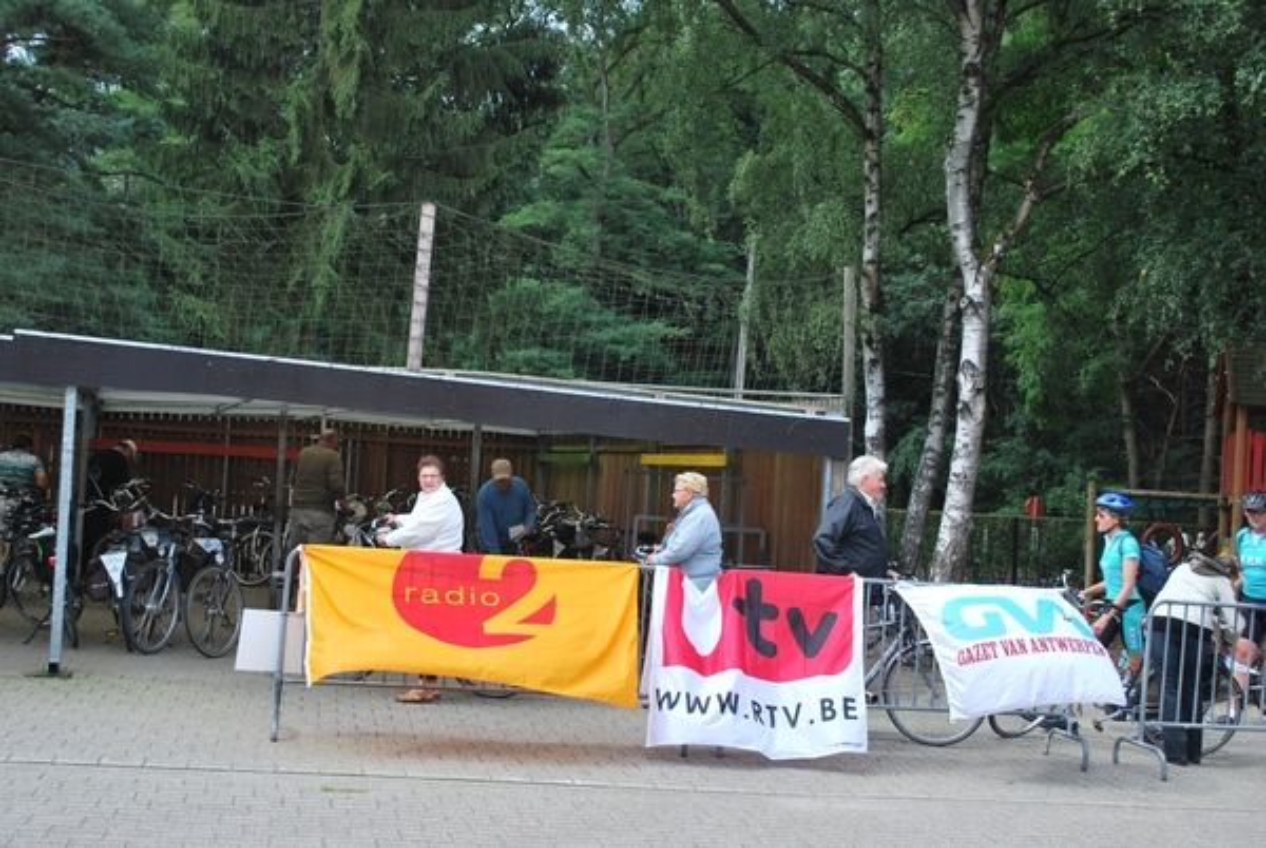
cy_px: 424
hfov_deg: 41.1
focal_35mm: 48
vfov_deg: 28.2
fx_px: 1690
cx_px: 633
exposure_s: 1/125
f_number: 5.6
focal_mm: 32
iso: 110
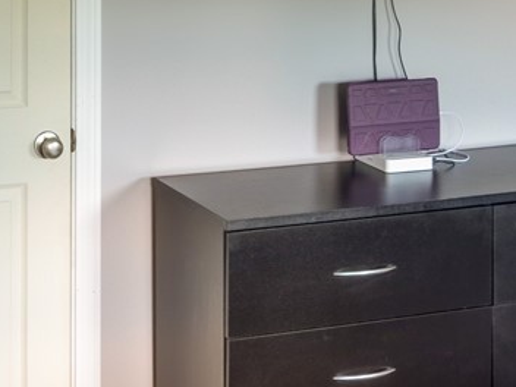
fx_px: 1327
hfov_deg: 22.0
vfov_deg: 16.6
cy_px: 192
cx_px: 195
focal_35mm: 89
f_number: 8
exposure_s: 1/200
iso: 400
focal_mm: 20
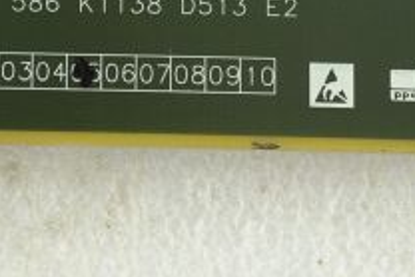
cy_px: -119
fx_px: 3991
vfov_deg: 4.0
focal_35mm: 346
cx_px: 20
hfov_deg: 5.9
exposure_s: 1/100
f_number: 9
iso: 1600
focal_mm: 120
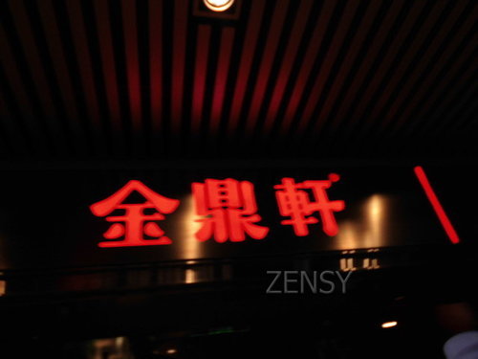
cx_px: 239
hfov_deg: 67.3
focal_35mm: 26
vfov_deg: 53.1
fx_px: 359
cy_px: 180
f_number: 3.2
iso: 100
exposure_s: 1/80
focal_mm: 4.6
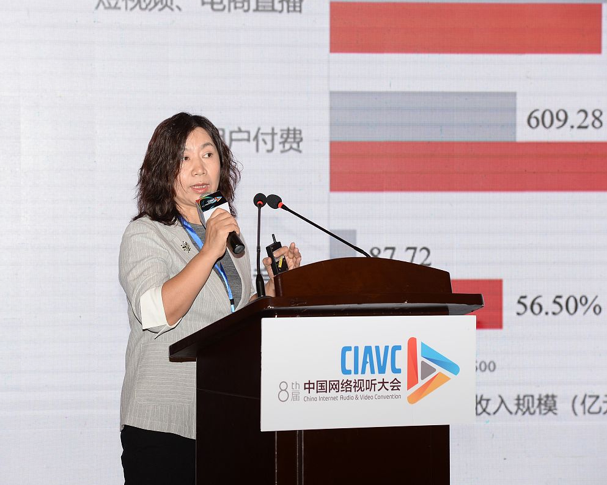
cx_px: 279
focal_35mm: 127
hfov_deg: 15.2
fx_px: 2281
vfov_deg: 12.1
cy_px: 243
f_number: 5
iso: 500
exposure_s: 1/200
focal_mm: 112
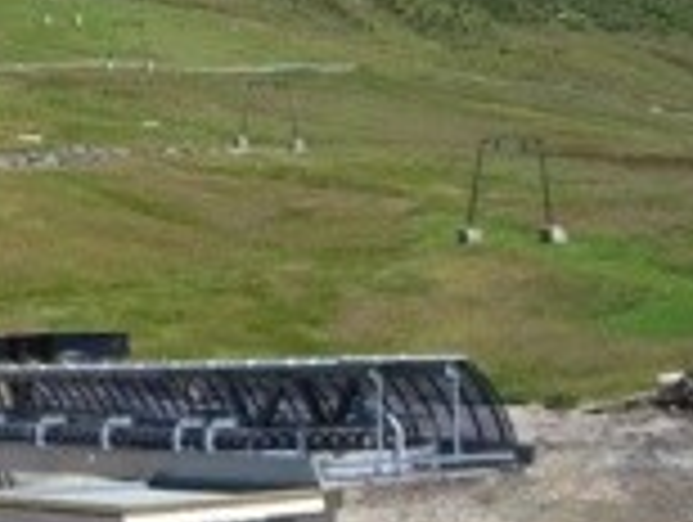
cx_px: -135
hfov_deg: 19.1
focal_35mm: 97
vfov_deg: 15.3
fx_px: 1945
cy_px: 191
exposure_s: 1/500
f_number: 4.3
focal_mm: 6.2
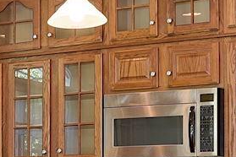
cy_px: 196
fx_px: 800
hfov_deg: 16.2
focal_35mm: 122
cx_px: -33
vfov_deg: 11.0
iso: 200
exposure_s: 1.6
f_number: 8
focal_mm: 17
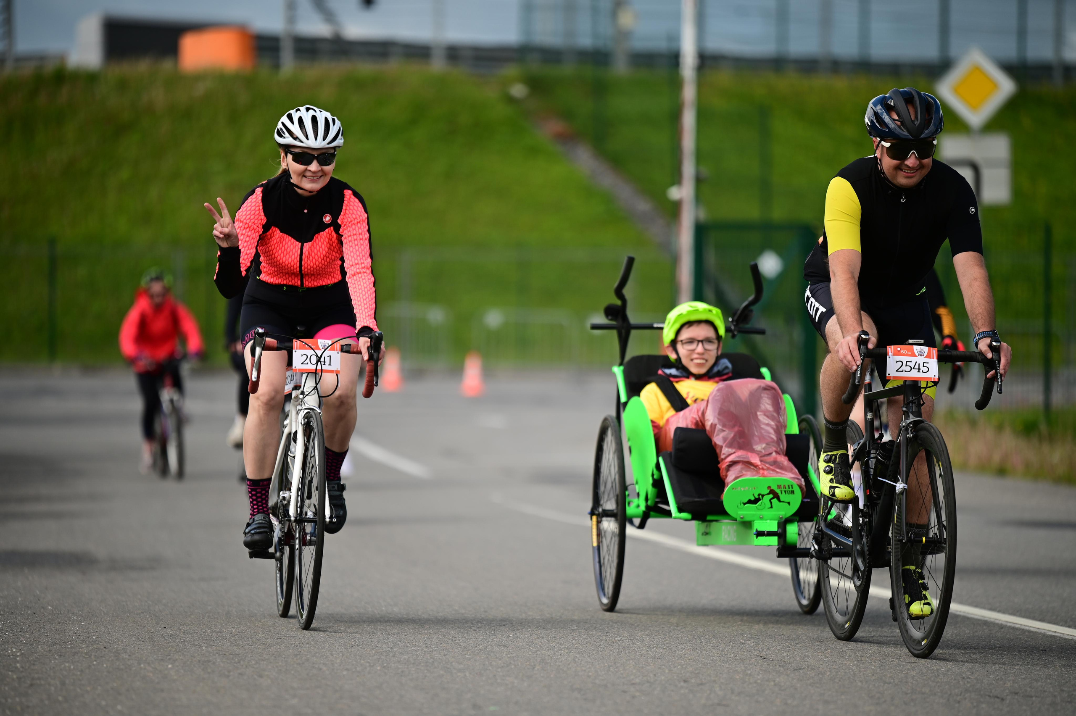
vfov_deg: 6.9
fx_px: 5974
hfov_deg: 10.3
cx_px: 538
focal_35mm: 200
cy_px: 358
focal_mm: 200
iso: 200
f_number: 2.8
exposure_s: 1/2000
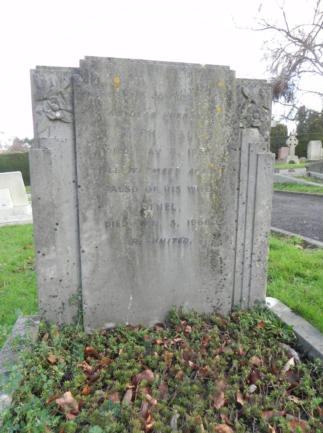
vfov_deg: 67.4
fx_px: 324
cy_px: 216
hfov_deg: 52.9
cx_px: 162
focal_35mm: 26
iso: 160
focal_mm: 4.6
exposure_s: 1/85.3
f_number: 3.2
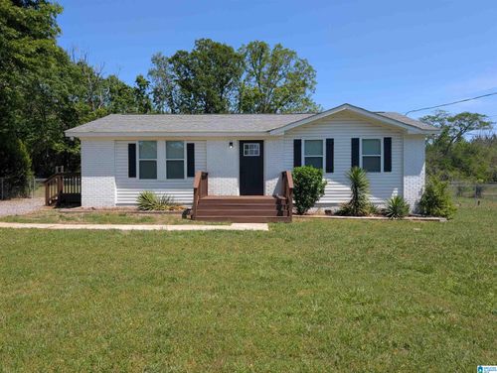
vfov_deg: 56.9
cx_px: 248
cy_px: 186
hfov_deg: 71.5
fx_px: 345
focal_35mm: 24
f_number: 1.68
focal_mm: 6.9
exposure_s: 1/912
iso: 19
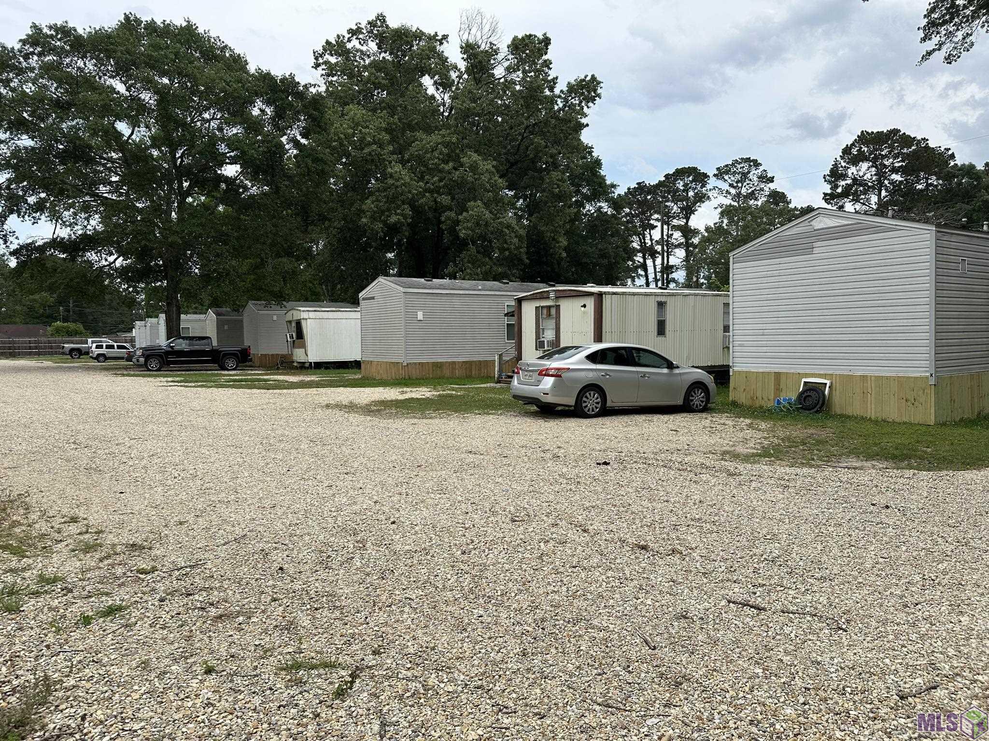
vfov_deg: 56.8
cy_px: 370
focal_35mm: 24
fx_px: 686
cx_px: 494
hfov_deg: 71.6
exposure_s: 1/3472
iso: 80
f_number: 1.78
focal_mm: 6.86
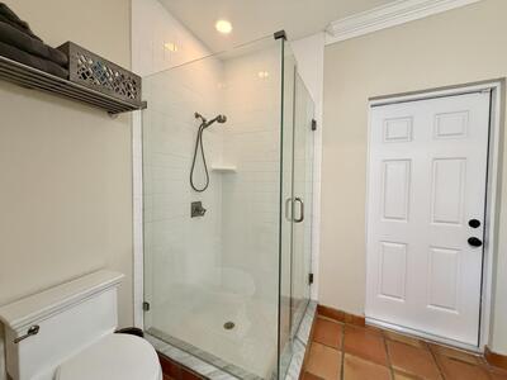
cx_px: 254
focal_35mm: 14
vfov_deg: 85.7
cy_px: 190
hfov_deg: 102.1
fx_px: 205
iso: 500
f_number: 2.2
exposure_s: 1/60
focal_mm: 2.22
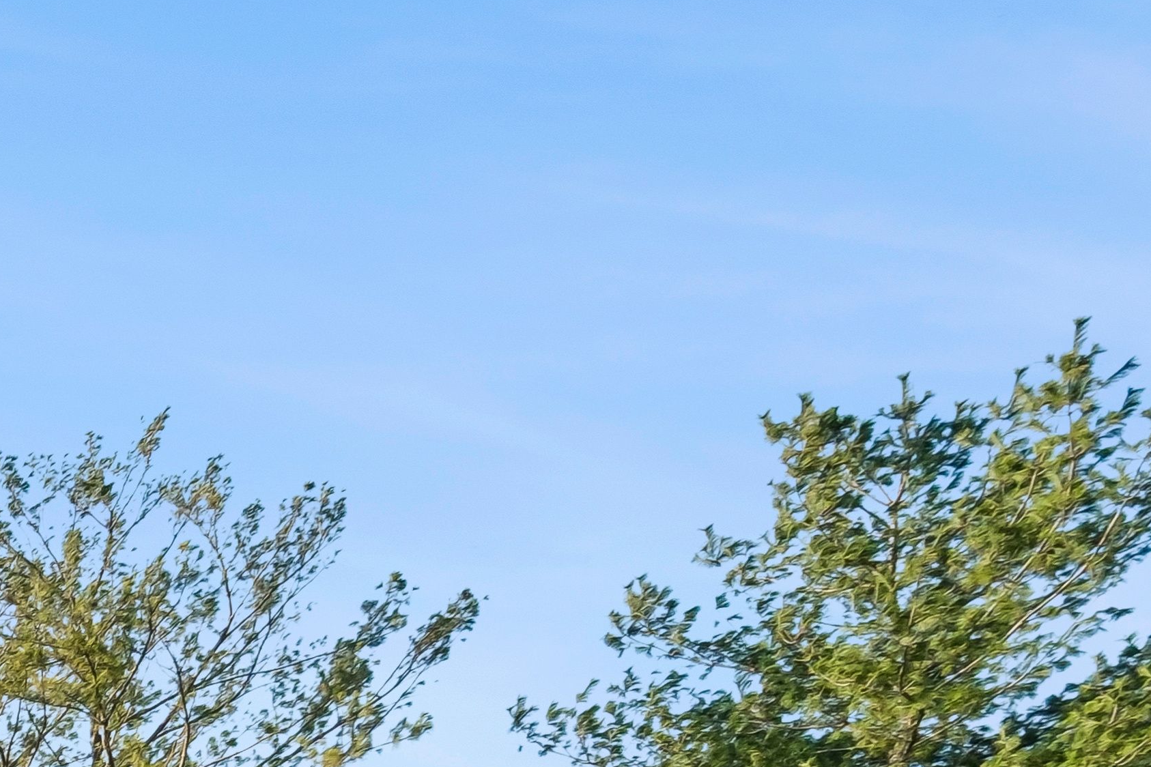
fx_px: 1758
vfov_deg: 17.2
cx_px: -1150
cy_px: 1573
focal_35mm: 55
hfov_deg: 19.4
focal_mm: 8
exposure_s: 1/500
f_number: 5.6
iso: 400
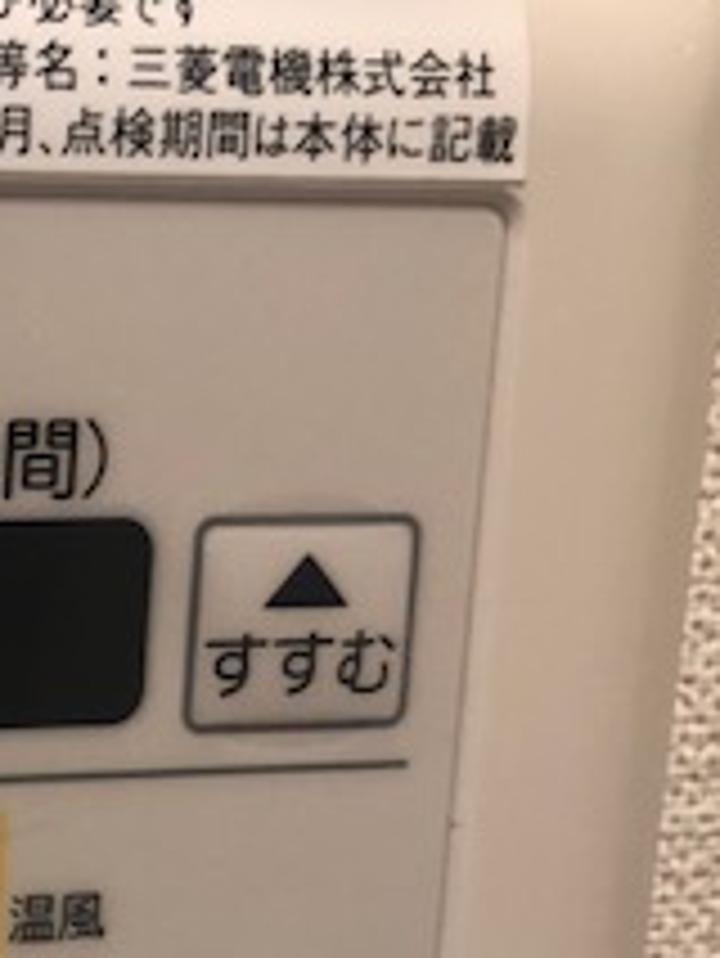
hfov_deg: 15.1
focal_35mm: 84
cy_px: 958
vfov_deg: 22.4
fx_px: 2327
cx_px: -594
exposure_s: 1/25
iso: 32
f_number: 1.8
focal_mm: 3.99
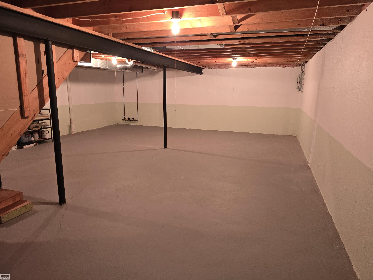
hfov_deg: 73.9
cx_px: 186
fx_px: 248
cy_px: 140
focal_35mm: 23
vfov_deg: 58.9
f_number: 1.7
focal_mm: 6.3
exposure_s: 1/17
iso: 125
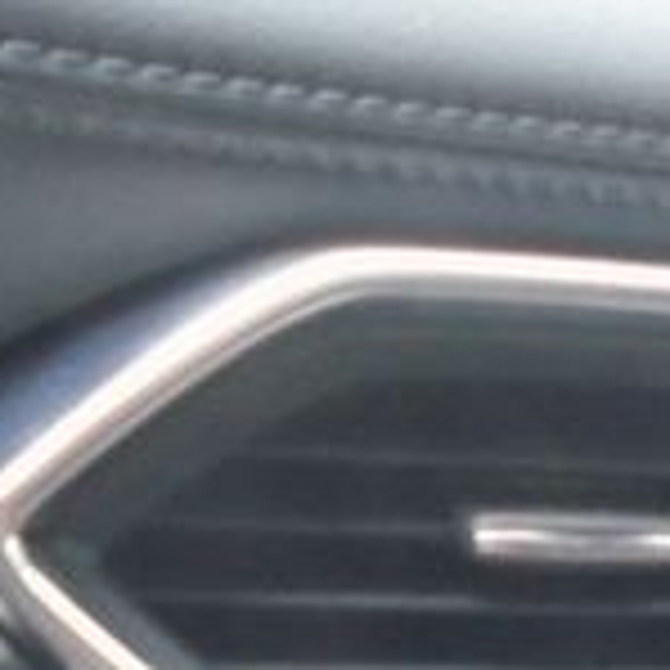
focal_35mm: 99
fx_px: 2168
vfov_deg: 16.1
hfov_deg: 15.3
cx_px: 1192
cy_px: 998
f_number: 3.2
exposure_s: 1/10
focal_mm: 4.6
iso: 400
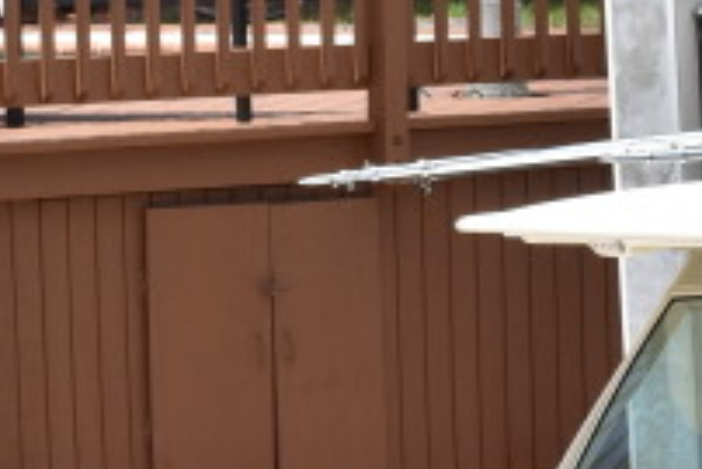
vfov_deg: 2.9
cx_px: 860
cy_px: 754
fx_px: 9113
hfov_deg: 4.4
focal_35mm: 467
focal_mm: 70
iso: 180
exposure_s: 1/500
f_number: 8
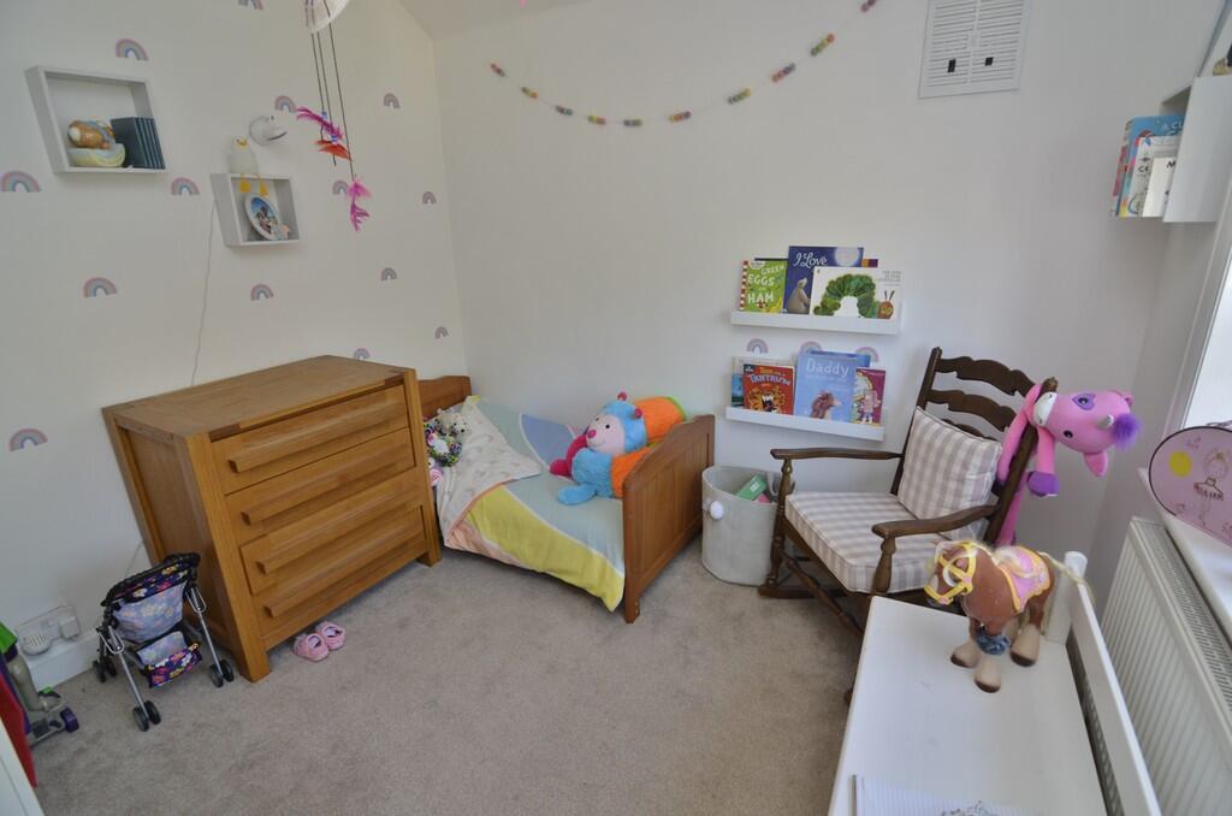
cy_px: 408
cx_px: 616
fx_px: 563
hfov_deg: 95.1
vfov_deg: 71.8
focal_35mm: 16
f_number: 5.6
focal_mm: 11
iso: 400
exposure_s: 1/60
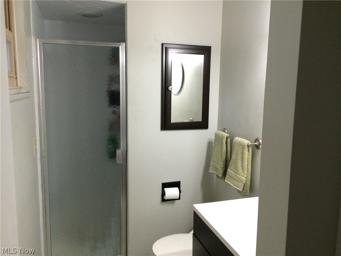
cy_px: 128
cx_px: 170
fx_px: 286
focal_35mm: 29
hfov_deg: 61.7
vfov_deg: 48.2
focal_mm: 4.15
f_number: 2.2
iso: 160
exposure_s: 1/30
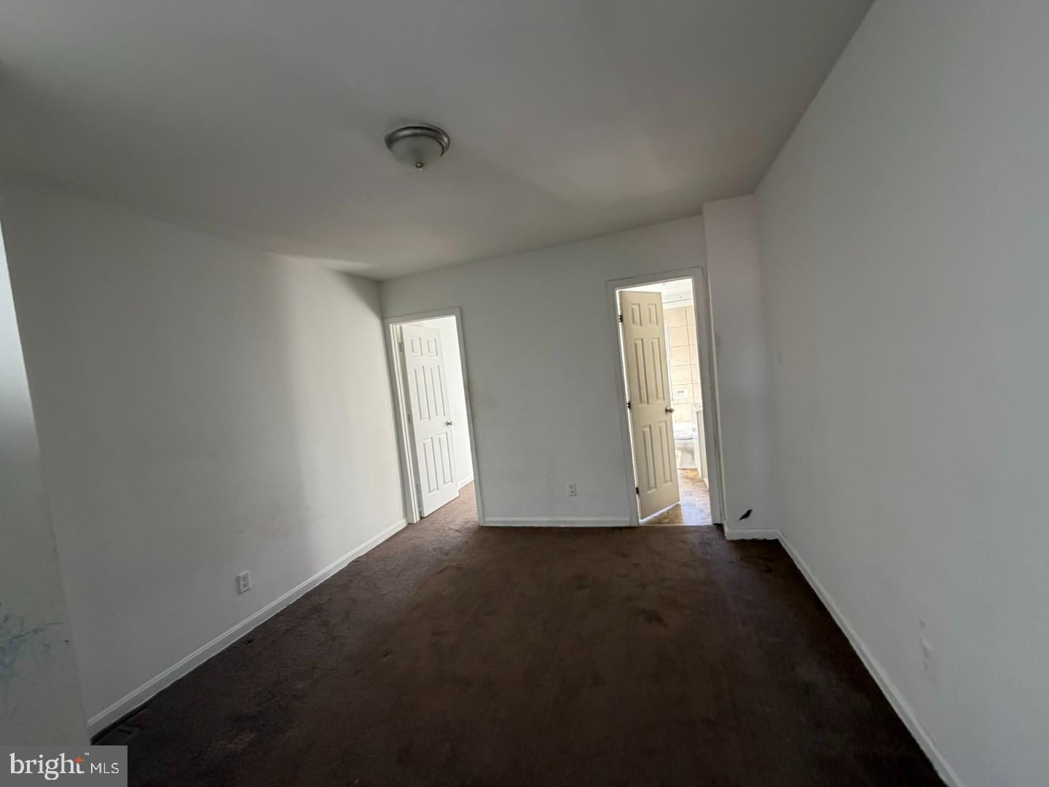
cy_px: 394
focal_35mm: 14
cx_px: 524
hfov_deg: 102.1
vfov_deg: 85.7
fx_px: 424
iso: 320
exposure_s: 1/121
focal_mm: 2.22
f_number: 2.2
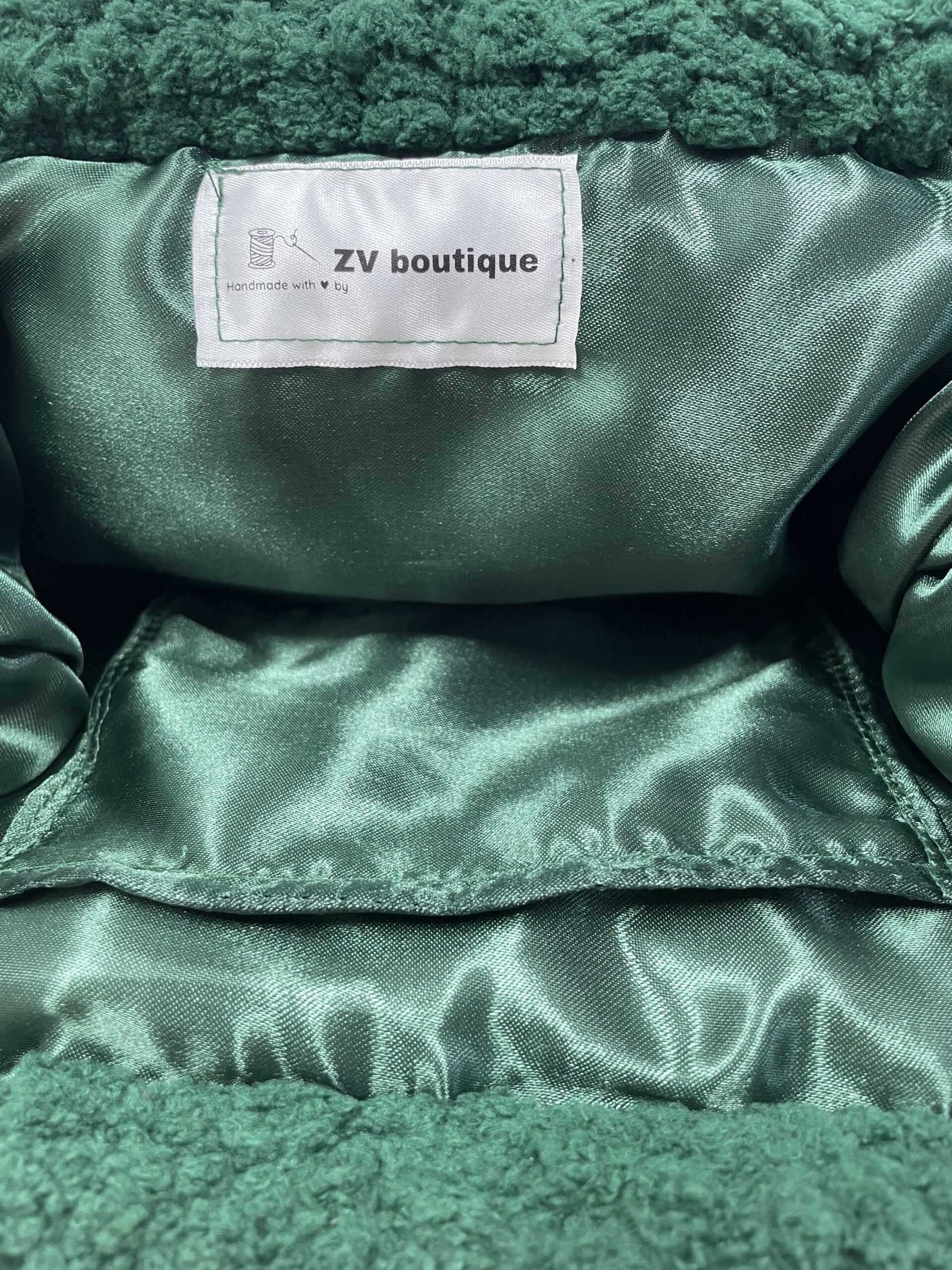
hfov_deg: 53.1
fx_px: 953
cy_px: 635
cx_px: 476
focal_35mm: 26
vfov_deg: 67.3
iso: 100
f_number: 1.6
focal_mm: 4.2
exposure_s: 1/50
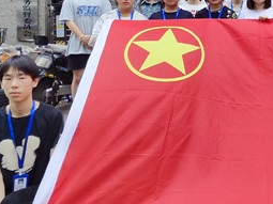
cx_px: 283
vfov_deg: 30.8
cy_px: 6
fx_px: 347
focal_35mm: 44
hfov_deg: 37.6
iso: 50
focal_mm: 1.65
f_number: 2.2
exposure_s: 1/169
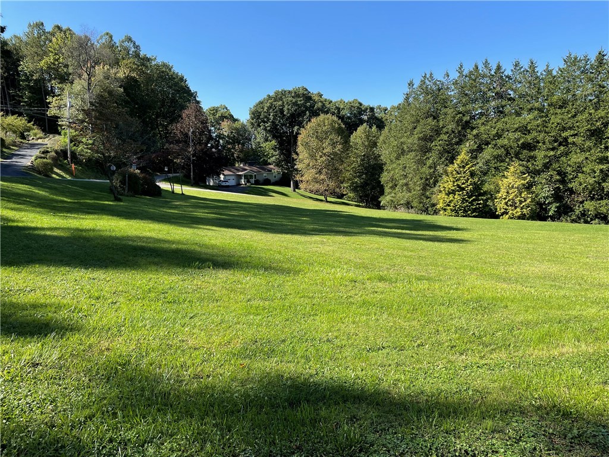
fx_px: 457
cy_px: 228
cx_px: 304
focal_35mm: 26
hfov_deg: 67.3
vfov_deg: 53.1
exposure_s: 1/1715
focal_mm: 4.2
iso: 32
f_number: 1.6
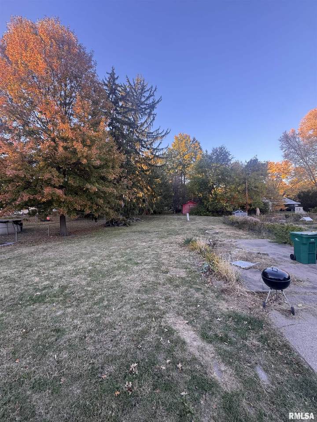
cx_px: 158
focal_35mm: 14
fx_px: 171
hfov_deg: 85.7
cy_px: 211
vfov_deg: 102.1
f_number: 2.2
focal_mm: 2.22
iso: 64
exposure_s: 1/99
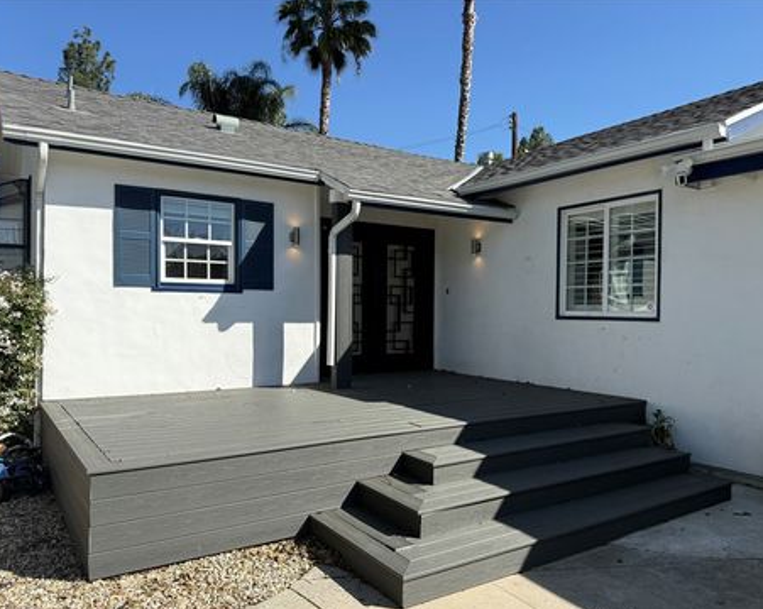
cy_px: 314
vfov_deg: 54.9
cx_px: 411
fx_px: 587
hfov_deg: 66.0
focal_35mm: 26
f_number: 1.78
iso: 100
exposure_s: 1/4673
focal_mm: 6.76
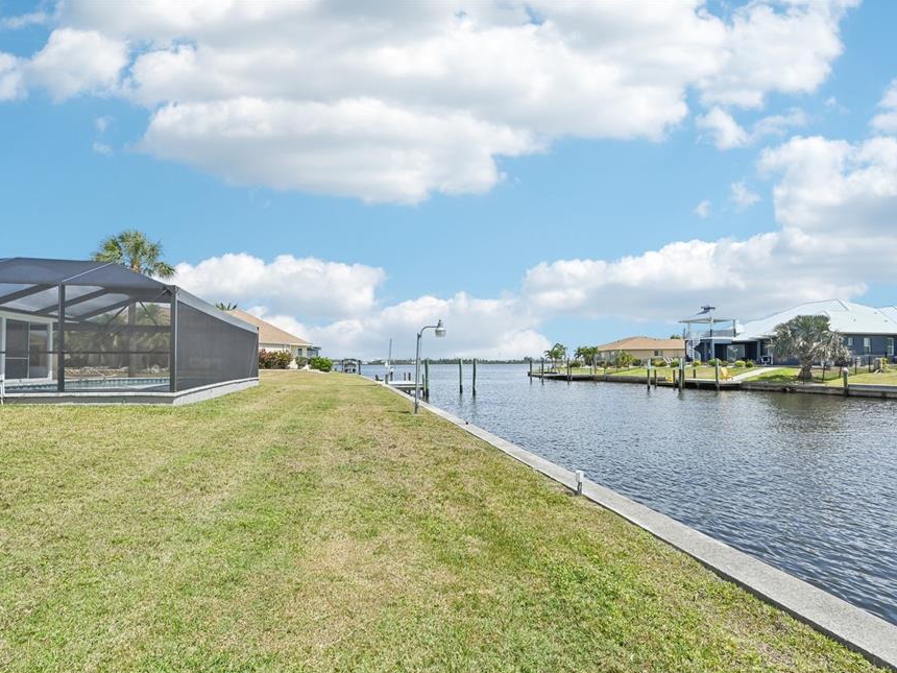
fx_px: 415
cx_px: 447
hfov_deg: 94.5
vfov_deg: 78.1
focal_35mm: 16
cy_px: 353
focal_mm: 14
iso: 400
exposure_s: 1/2500
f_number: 8
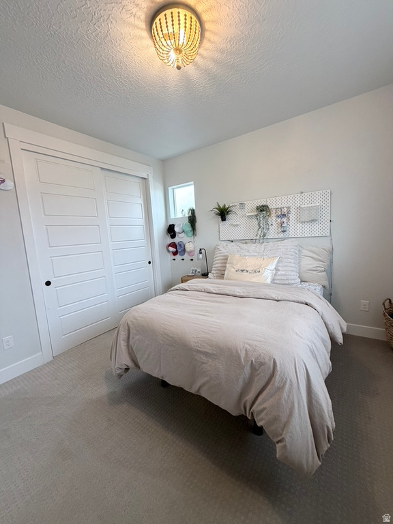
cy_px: 262
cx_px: 196
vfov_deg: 102.1
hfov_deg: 85.7
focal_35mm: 14
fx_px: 212
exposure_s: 1/63
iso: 250
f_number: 2.2
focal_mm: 2.22
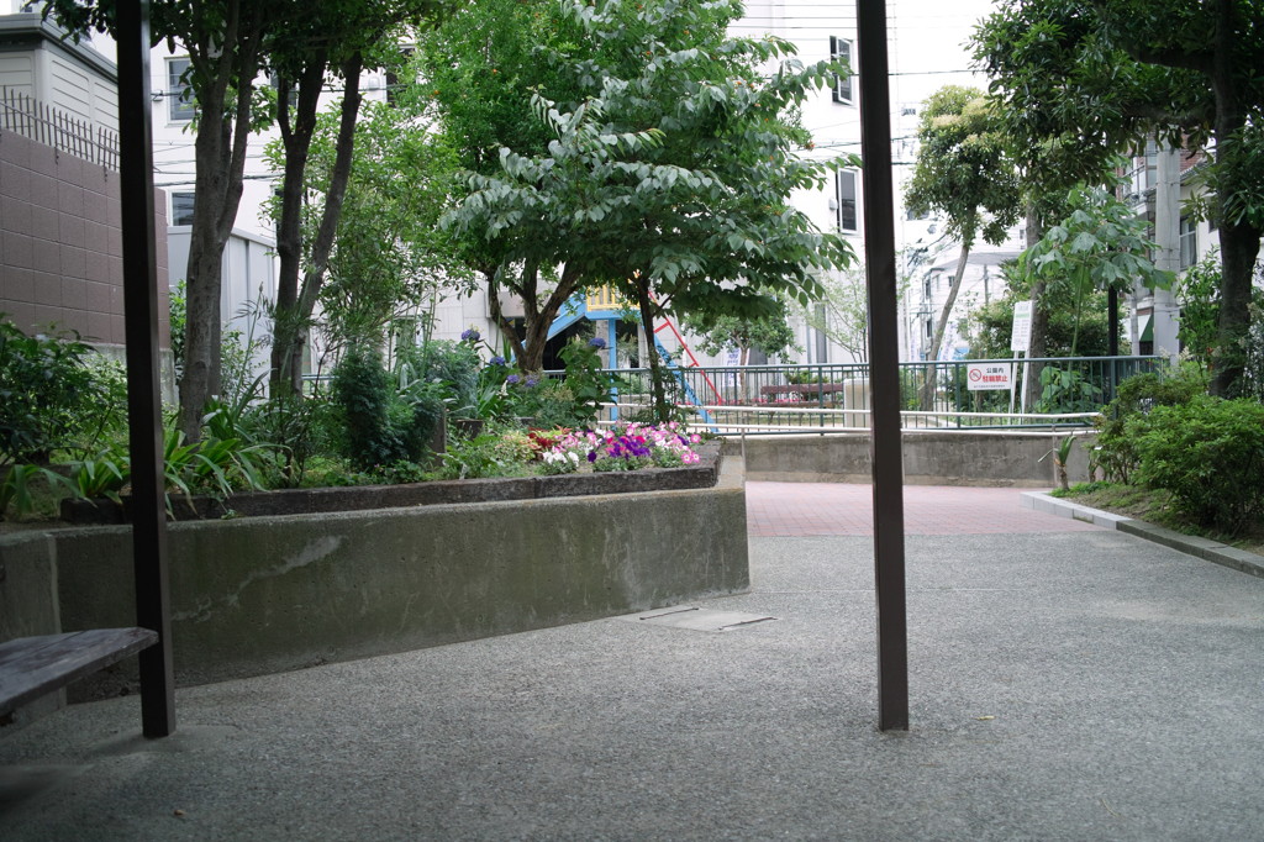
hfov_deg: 47.4
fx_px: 1439
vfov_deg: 32.6
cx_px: 632
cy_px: 421
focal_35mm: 41
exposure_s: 1/125
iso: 100
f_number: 2.8
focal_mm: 24.2
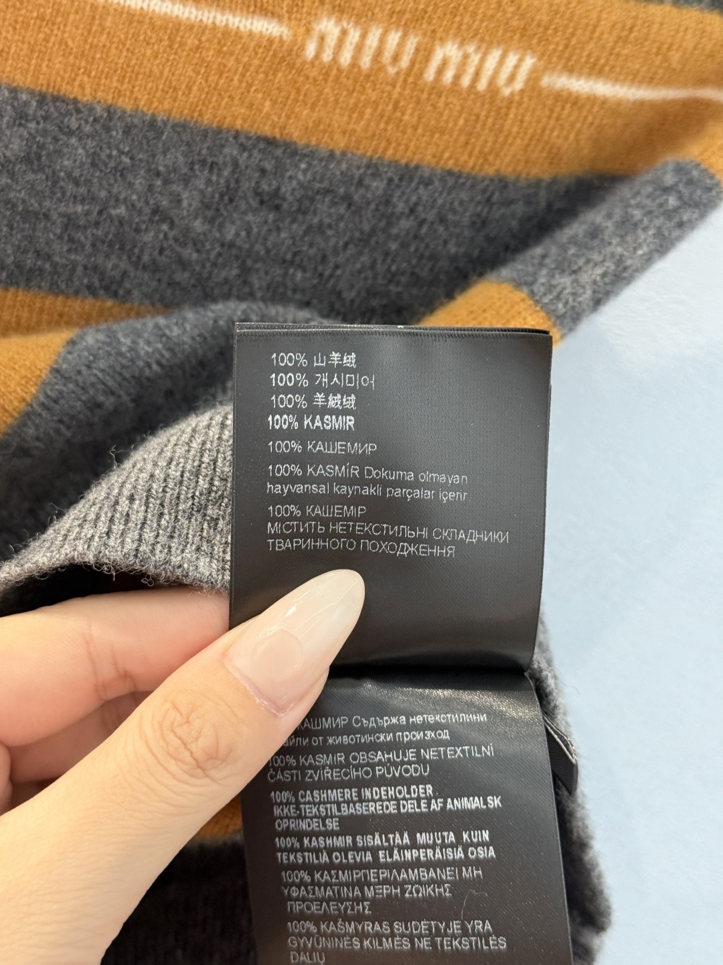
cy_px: 482
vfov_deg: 39.7
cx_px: 362
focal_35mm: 48
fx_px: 1337
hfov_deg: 30.3
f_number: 1.78
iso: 200
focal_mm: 6.76
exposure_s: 1/50
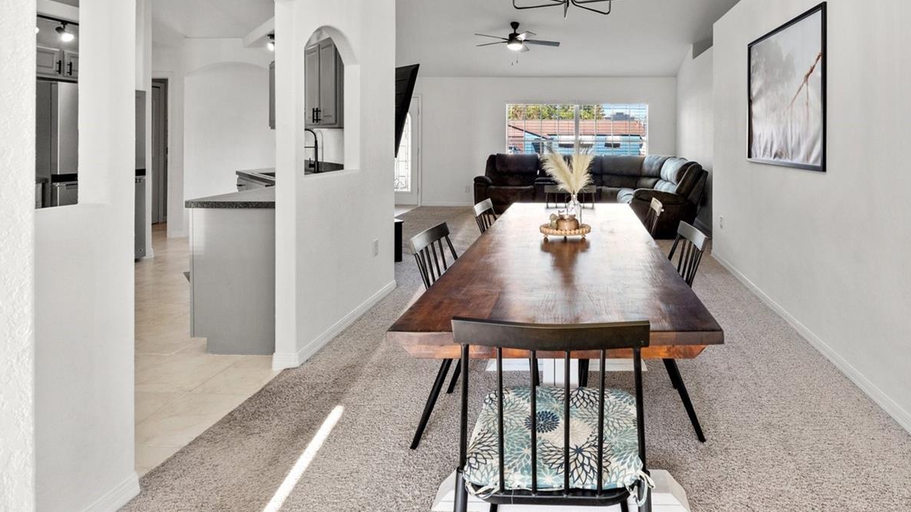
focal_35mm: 22
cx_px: 575
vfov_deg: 49.5
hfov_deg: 79.4
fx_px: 533
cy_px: 135
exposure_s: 1/20
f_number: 7.1
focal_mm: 10.5
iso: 400
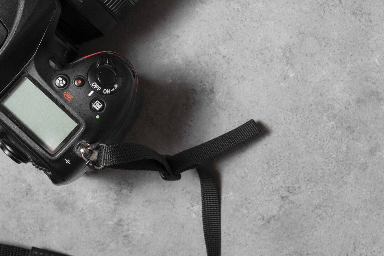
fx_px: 1270
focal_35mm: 119
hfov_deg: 17.1
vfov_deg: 11.5
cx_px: 266
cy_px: 56
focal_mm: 50
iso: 250
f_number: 8
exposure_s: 1/125
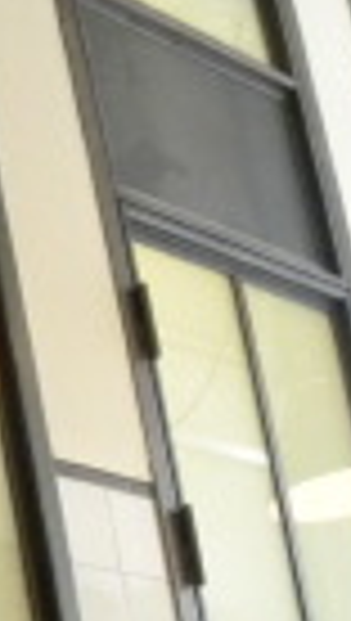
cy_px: 706
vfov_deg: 15.8
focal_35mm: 131
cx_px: -526
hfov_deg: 8.4
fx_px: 2160
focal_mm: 4.6
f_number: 2.8
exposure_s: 1/19.2
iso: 400
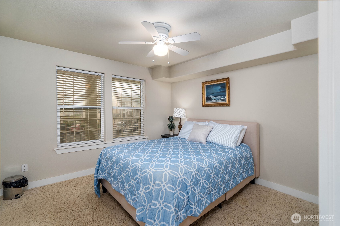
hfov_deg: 96.8
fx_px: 151
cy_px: 113
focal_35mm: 16
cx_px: 170
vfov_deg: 73.7
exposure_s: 1/60
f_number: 7.1
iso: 640
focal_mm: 16
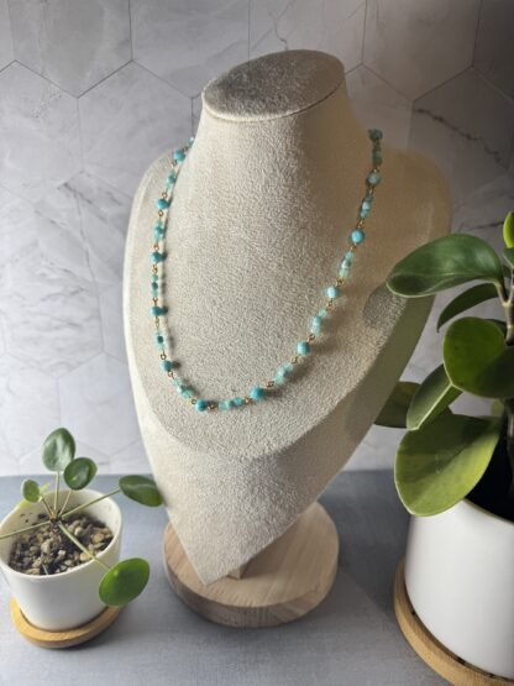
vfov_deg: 71.6
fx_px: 475
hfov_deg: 56.8
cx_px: 257
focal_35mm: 24
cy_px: 343
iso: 64
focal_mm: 6.76
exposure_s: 1/213
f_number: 1.78
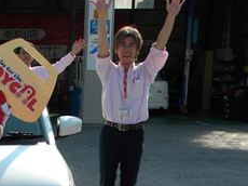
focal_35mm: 78
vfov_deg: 18.5
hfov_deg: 23.3
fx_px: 558
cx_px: -37
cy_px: 170
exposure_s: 1/659
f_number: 3.5
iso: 80
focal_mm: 5
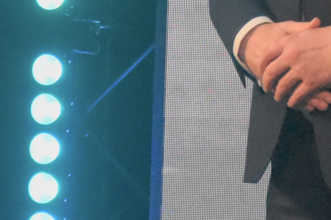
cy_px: -236
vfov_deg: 2.5
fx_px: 5122
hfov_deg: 3.7
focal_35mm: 557
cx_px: 499
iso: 5000
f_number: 5.3
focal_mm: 66
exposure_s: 1/750
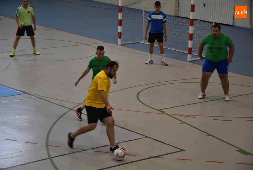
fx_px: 739
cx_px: 126
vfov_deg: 13.1
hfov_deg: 19.4
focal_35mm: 105
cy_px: 85
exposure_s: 1/125
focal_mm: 70
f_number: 5
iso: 800
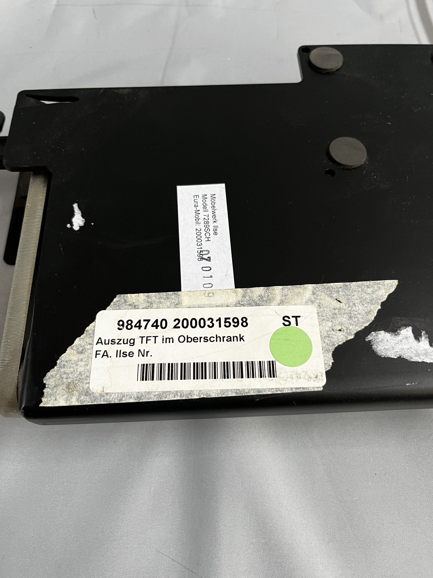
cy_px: 289
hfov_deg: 53.1
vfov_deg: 67.3
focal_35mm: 26
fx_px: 434
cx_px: 216
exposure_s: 1/50
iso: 100
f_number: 1.6
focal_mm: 5.1
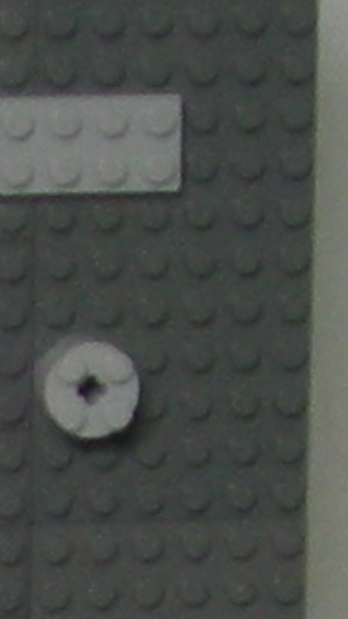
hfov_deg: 3.3
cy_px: 1092
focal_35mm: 350
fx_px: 5752
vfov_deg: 6.1
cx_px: -1053
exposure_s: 1/60
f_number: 2.8
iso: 98
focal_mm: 5.7
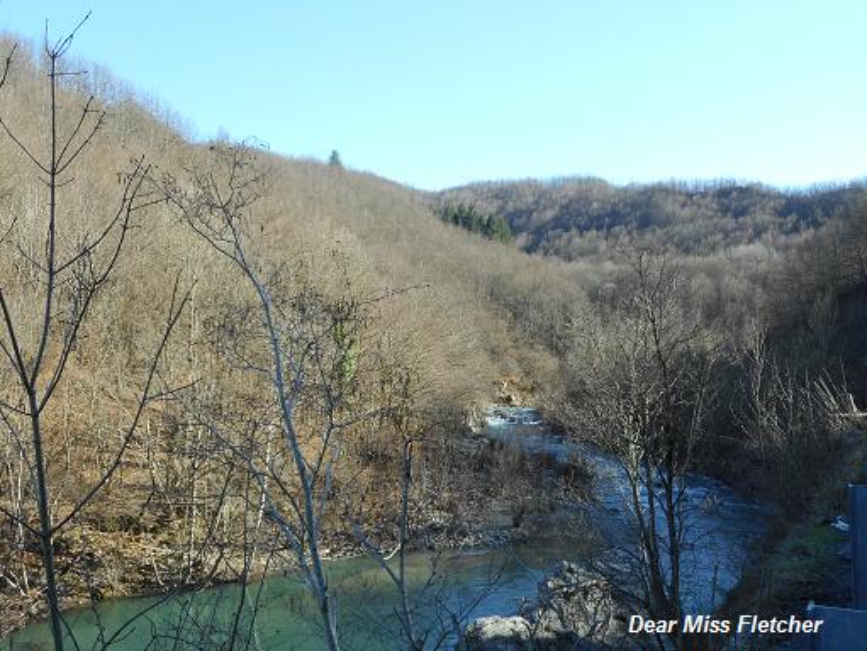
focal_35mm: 34
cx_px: 434
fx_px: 852
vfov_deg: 41.8
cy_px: 326
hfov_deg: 53.9
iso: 80
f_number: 4.2
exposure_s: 1/160
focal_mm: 6
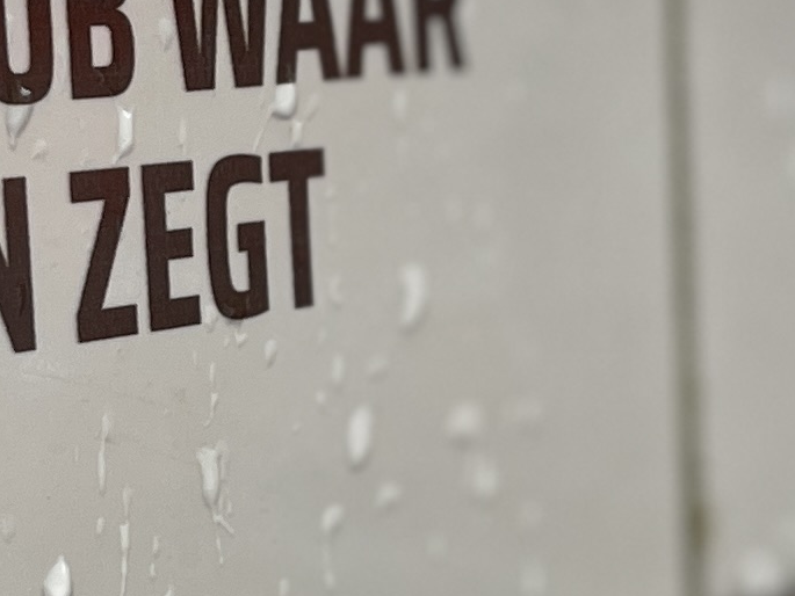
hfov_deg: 12.9
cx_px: 425
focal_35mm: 153
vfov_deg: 9.7
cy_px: 480
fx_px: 3514
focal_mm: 5.1
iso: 40
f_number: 1.6
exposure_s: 1/100
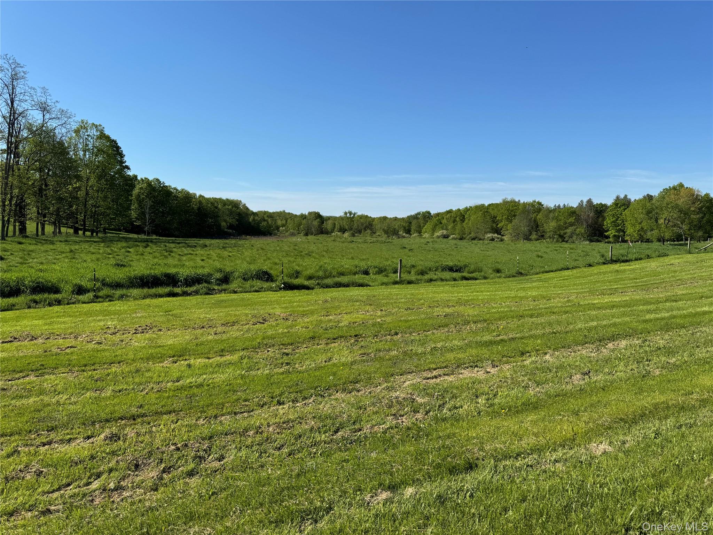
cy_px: 268
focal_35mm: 24
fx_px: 494
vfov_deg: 56.8
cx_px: 356
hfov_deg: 71.6
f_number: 1.78
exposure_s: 1/4950
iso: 80
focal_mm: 6.76
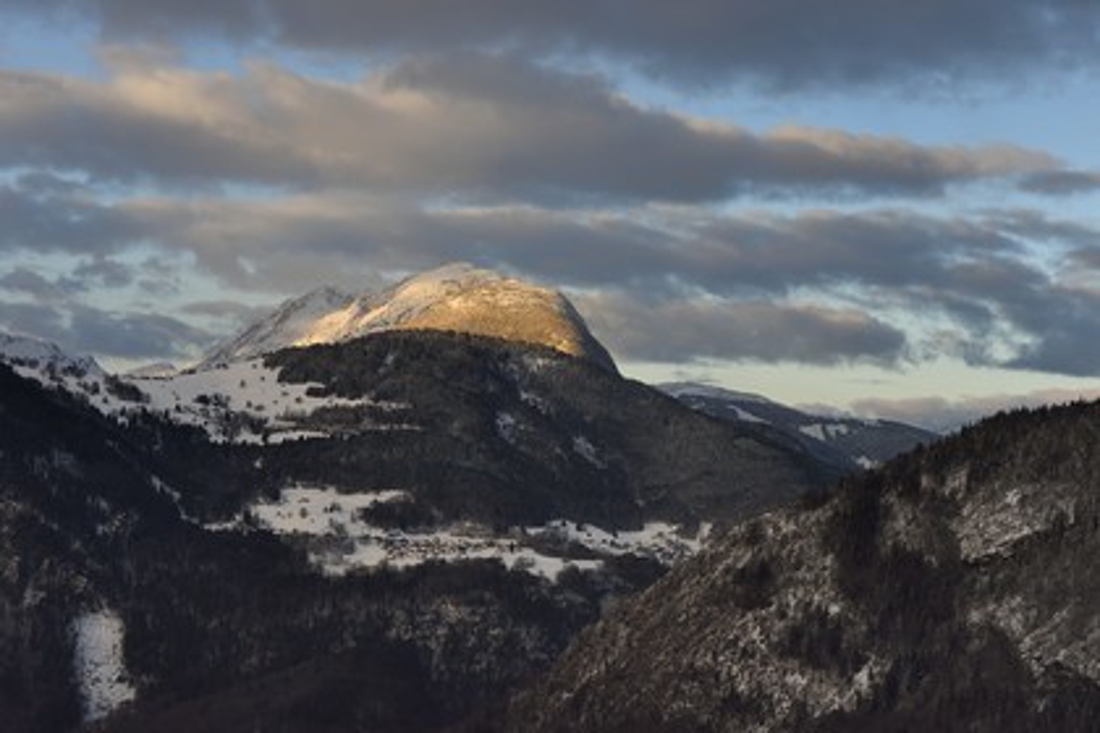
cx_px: 550
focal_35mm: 70
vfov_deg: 19.5
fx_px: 2139
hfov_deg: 28.8
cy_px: 366
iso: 320
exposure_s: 1/250
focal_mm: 70
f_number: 10
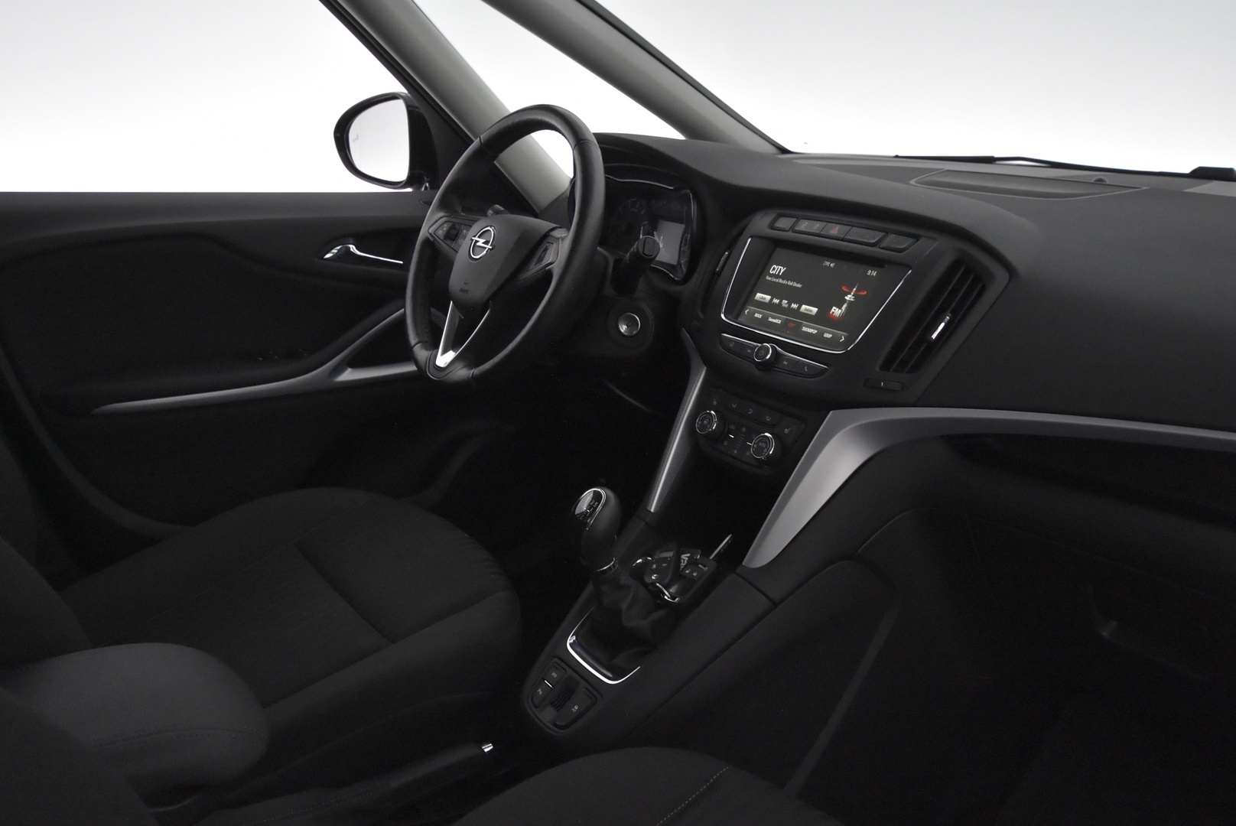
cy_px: 413
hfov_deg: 61.9
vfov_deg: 43.7
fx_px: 1031
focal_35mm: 30
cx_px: 618
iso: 4500
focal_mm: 20
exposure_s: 1/60
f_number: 5.6
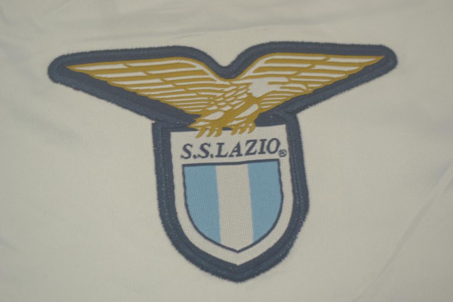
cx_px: 226
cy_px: 151
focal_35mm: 82
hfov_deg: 24.6
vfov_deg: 16.6
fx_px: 1038
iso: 200
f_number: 5.6
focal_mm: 55
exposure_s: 1/100
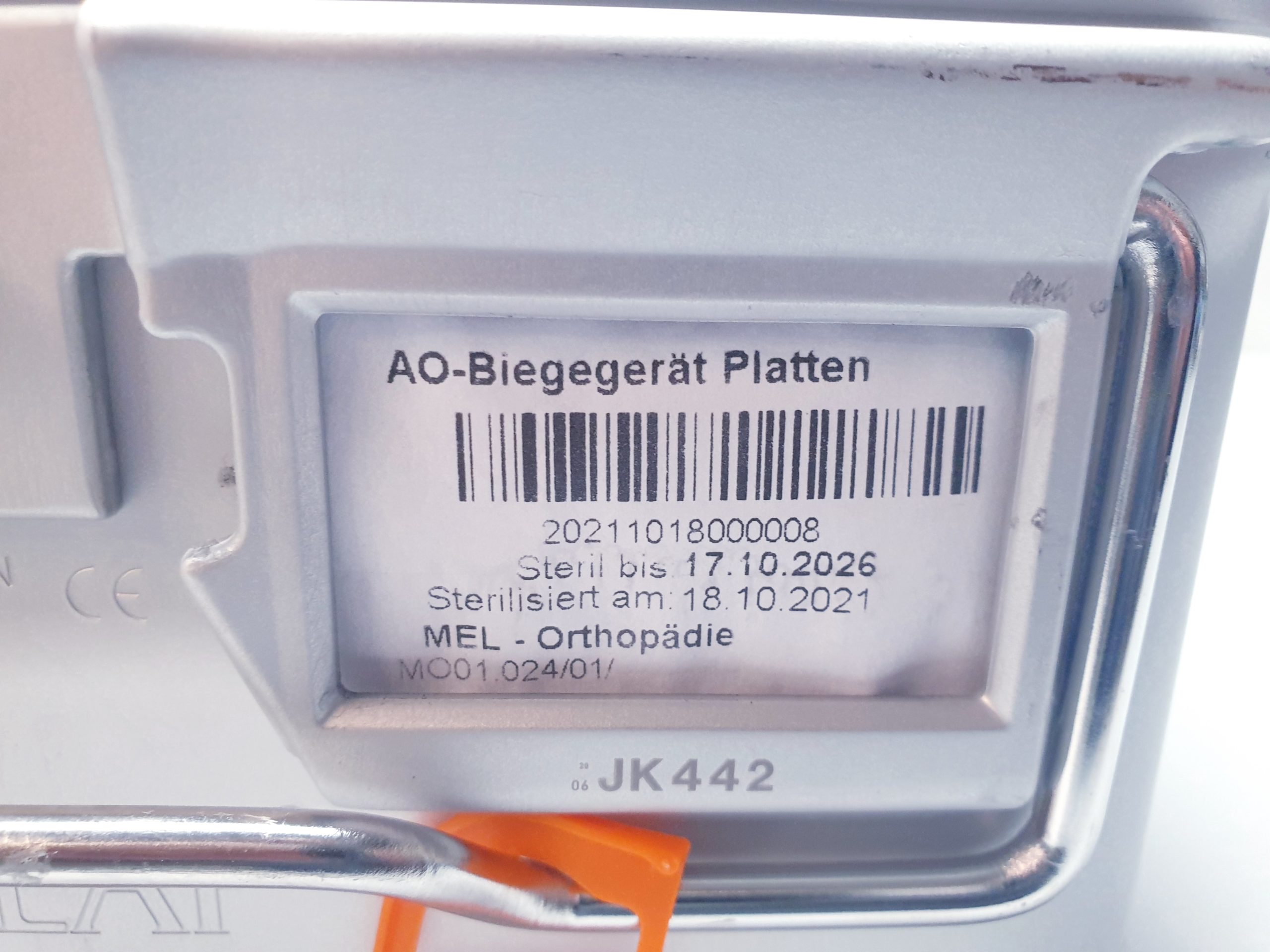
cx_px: 635
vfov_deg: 53.1
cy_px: 476
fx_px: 954
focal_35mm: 26
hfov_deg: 67.3
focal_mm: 4.3
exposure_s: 1/50
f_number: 2.4
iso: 200
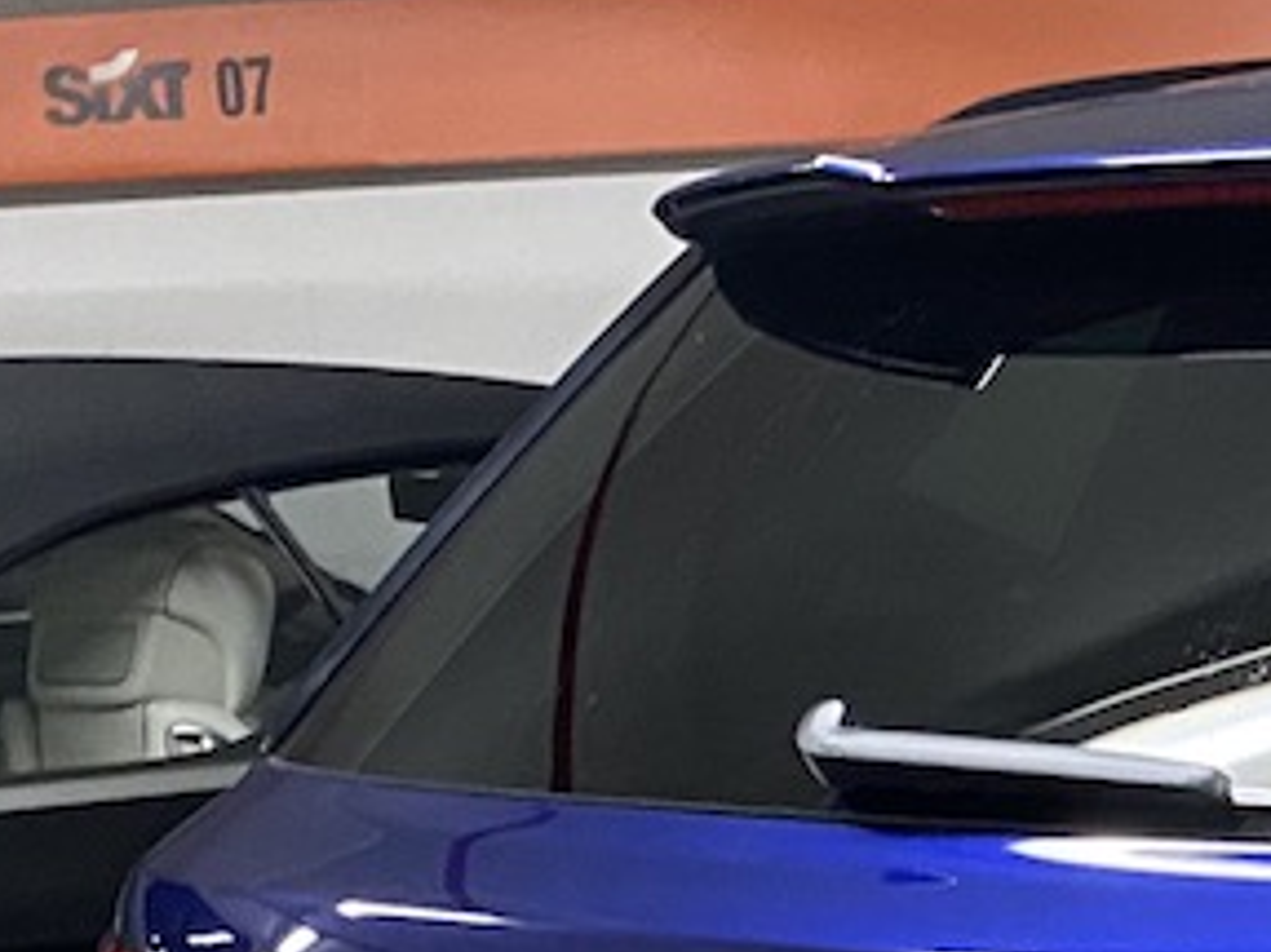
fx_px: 4257
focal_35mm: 116
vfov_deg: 12.5
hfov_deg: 16.0
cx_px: 1709
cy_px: 1147
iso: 640
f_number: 1.8
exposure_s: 1/33
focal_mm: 4.25
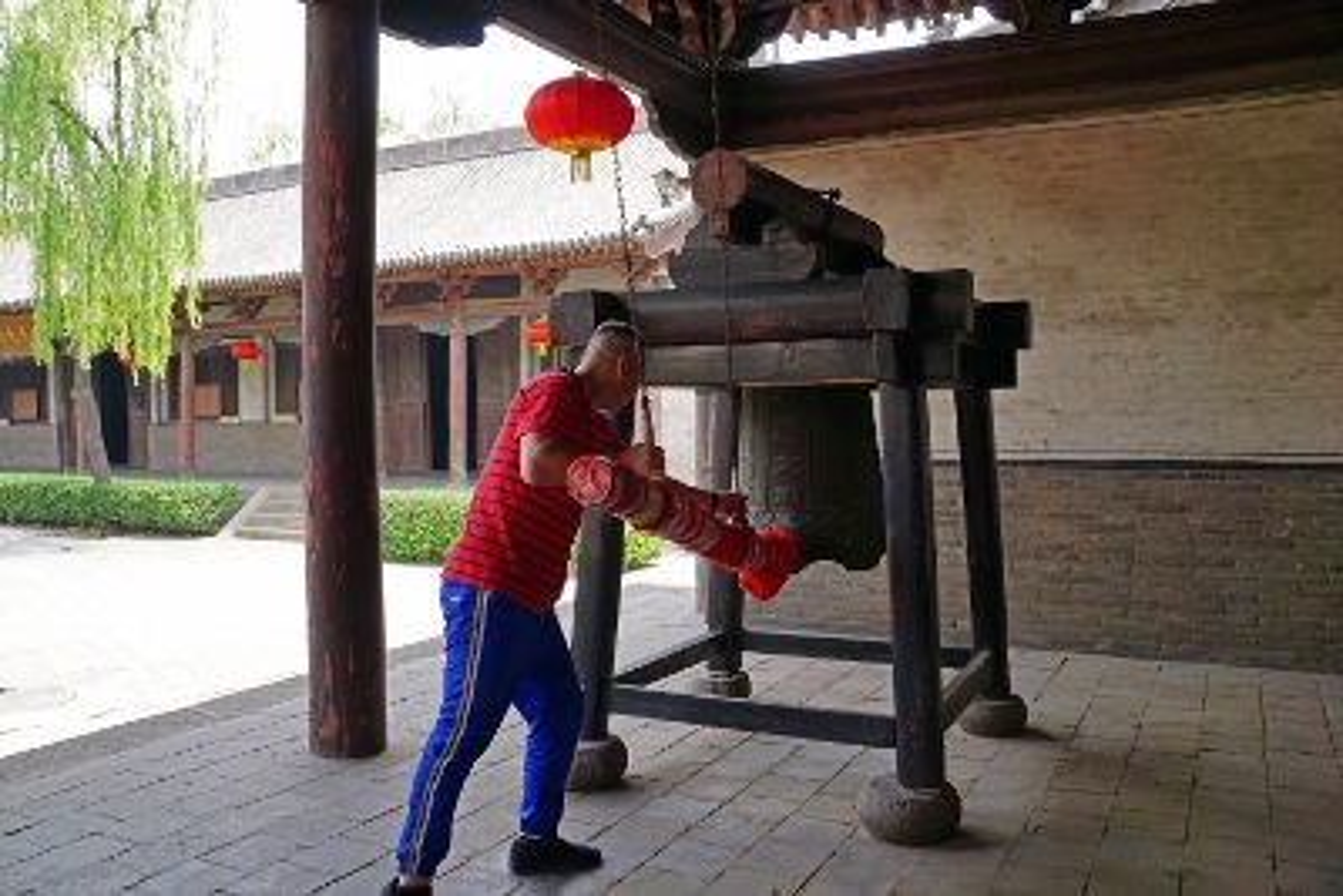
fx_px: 1120
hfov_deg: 61.9
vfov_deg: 43.6
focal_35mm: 30
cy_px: 448
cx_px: 672
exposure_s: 1/80
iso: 100
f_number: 5.6
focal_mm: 20
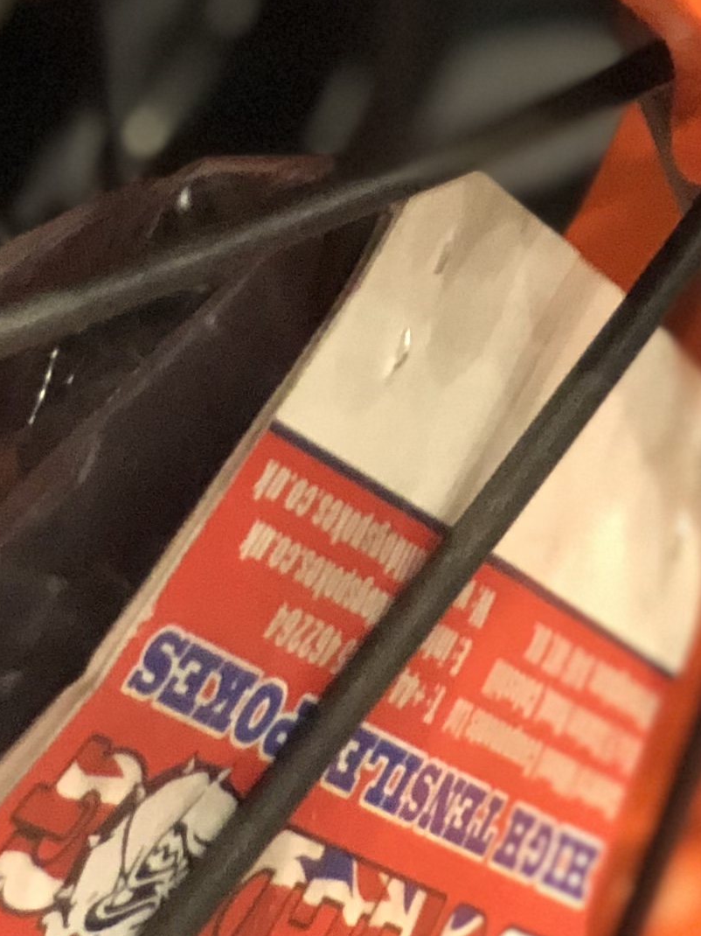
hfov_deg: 7.4
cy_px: -705
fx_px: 5294
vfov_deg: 9.6
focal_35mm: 196
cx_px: 1137
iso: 200
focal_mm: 6
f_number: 2.4
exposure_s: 1/8
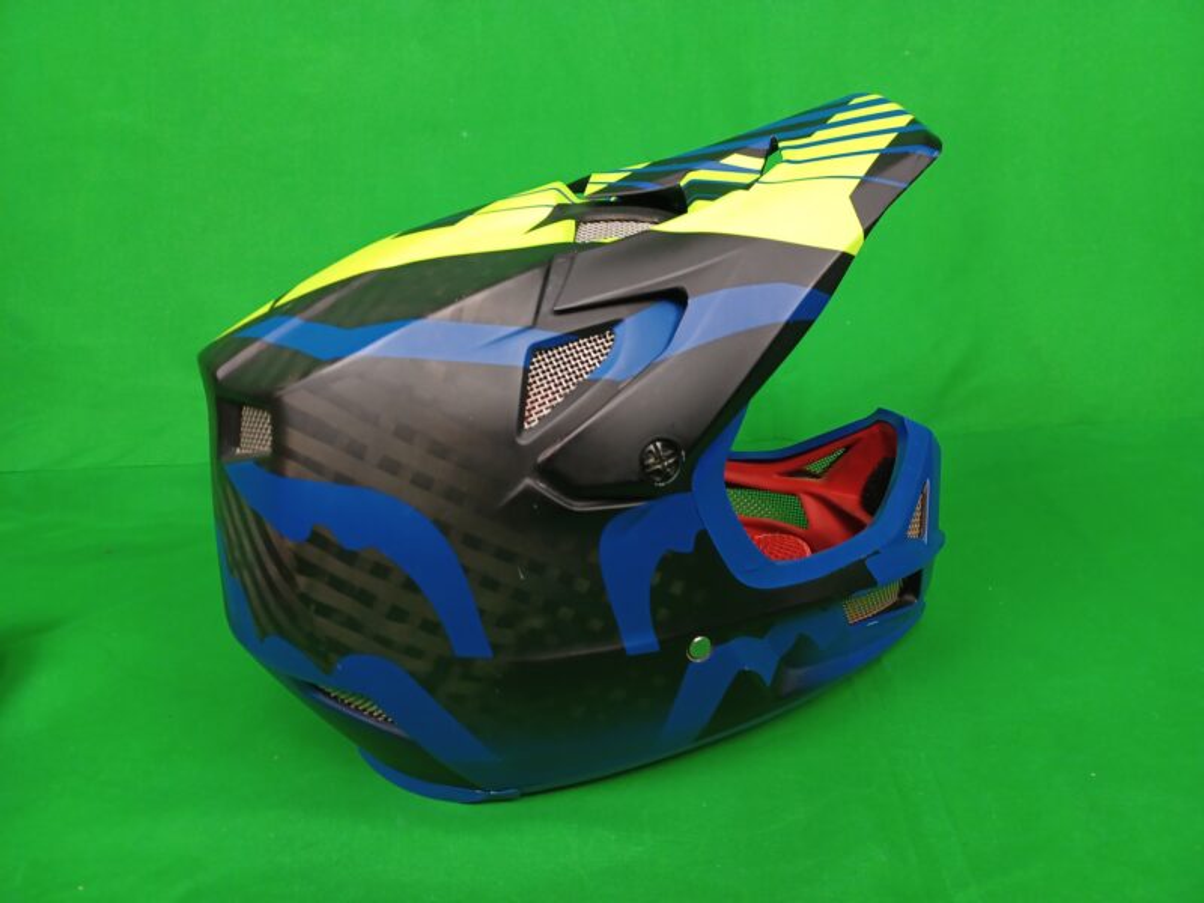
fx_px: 870
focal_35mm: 25
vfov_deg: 54.9
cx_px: 602
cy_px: 452
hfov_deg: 69.4
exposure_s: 1/33.3
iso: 400
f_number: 1.8
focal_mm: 4.6
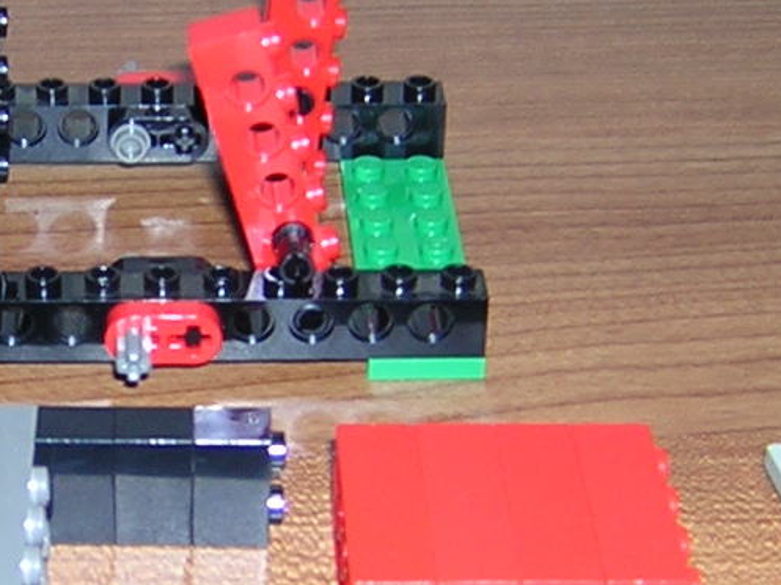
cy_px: 225
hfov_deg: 16.8
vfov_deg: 12.7
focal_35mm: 116
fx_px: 2615
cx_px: 121
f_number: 2.6
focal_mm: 4.7
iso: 100
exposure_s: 1/60.1
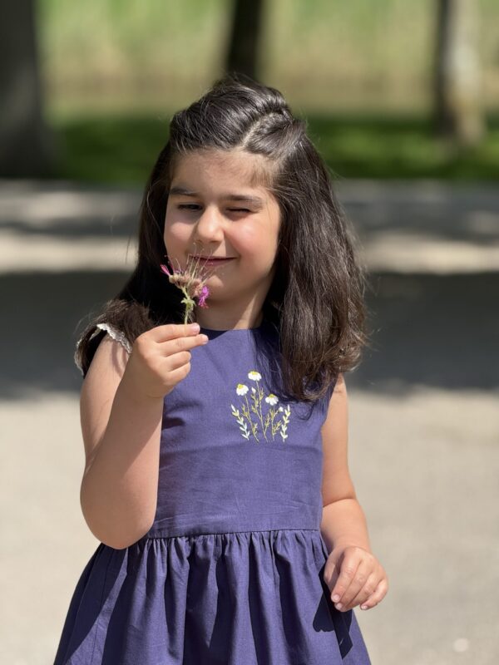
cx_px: 250
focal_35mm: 120
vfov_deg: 16.4
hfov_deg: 12.3
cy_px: 332
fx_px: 2306
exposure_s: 1/926
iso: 64
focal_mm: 15.66
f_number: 2.8
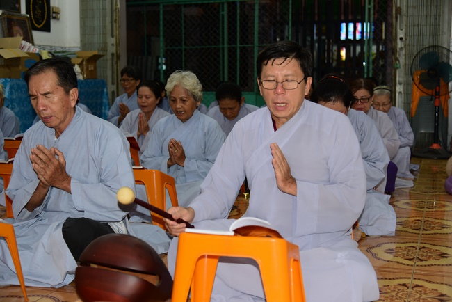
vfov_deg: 27.0
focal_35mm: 50
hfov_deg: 39.6
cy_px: 151
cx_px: 226
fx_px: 628
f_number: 4
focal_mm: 50
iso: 320
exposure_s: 1/60
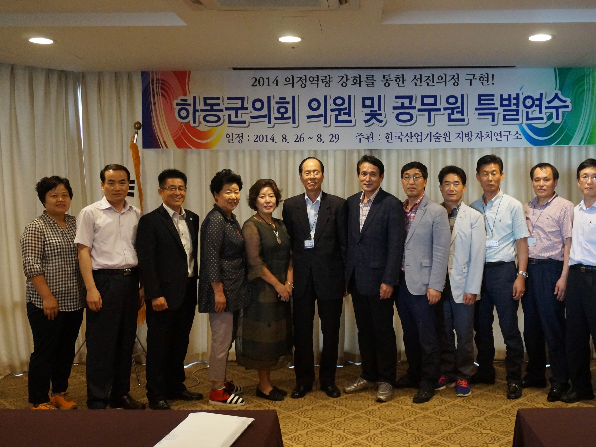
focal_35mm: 39
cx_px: 357
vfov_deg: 37.2
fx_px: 665
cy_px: 225
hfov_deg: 48.0
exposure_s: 1/125
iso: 3200
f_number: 4
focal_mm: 21
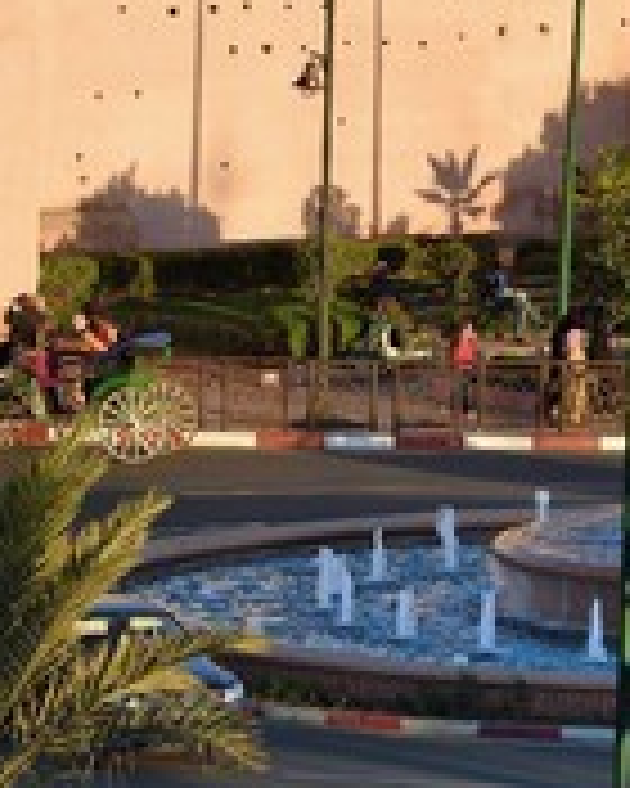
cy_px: 486
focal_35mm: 450
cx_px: 333
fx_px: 10488
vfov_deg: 4.3
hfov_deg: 3.4
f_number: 8
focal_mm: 200
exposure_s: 1/250
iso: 200
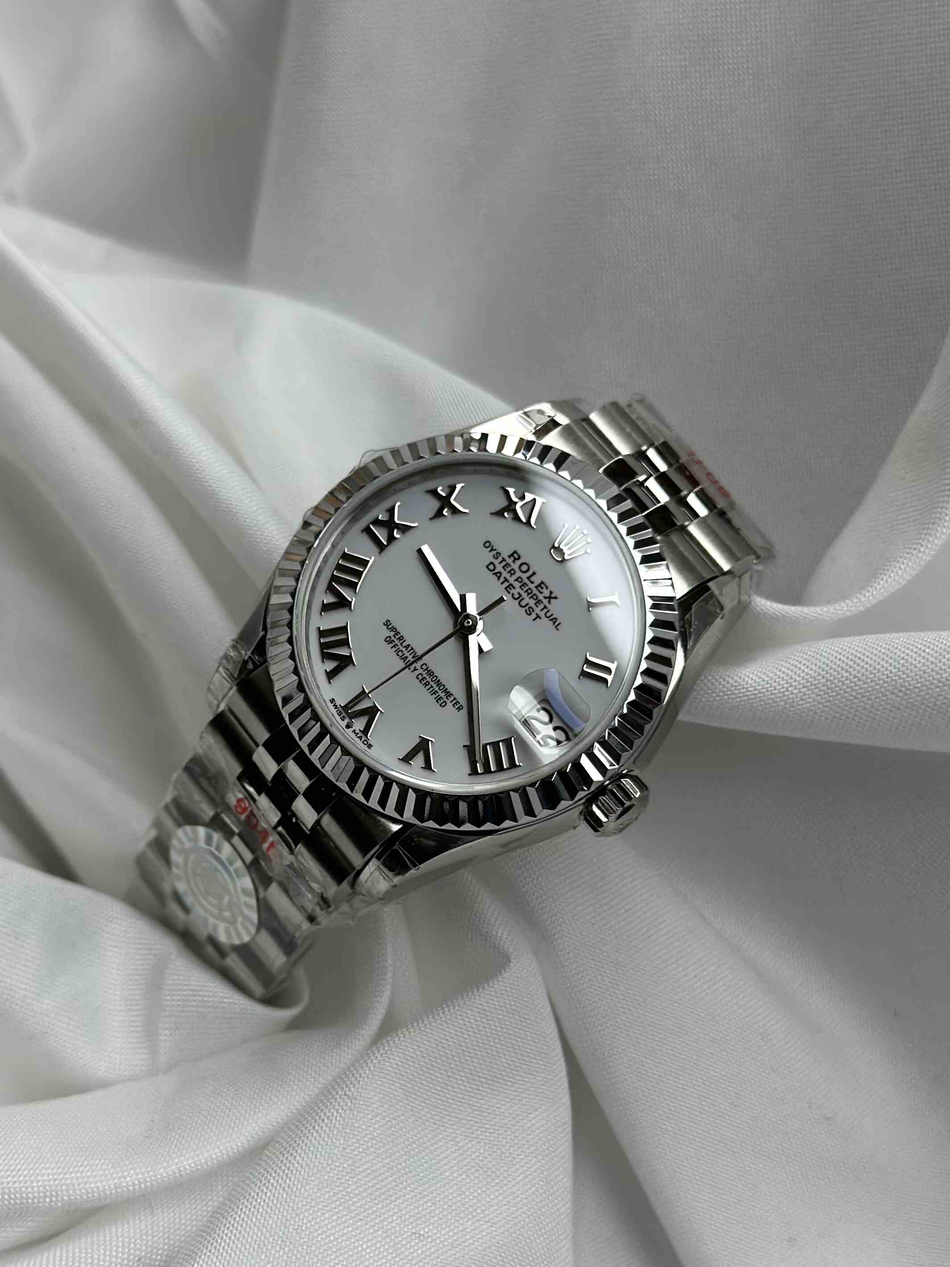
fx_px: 1757
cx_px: 475
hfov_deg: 30.3
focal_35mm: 48
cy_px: 634
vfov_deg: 39.7
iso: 80
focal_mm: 6.86
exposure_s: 1/1145
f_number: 1.78
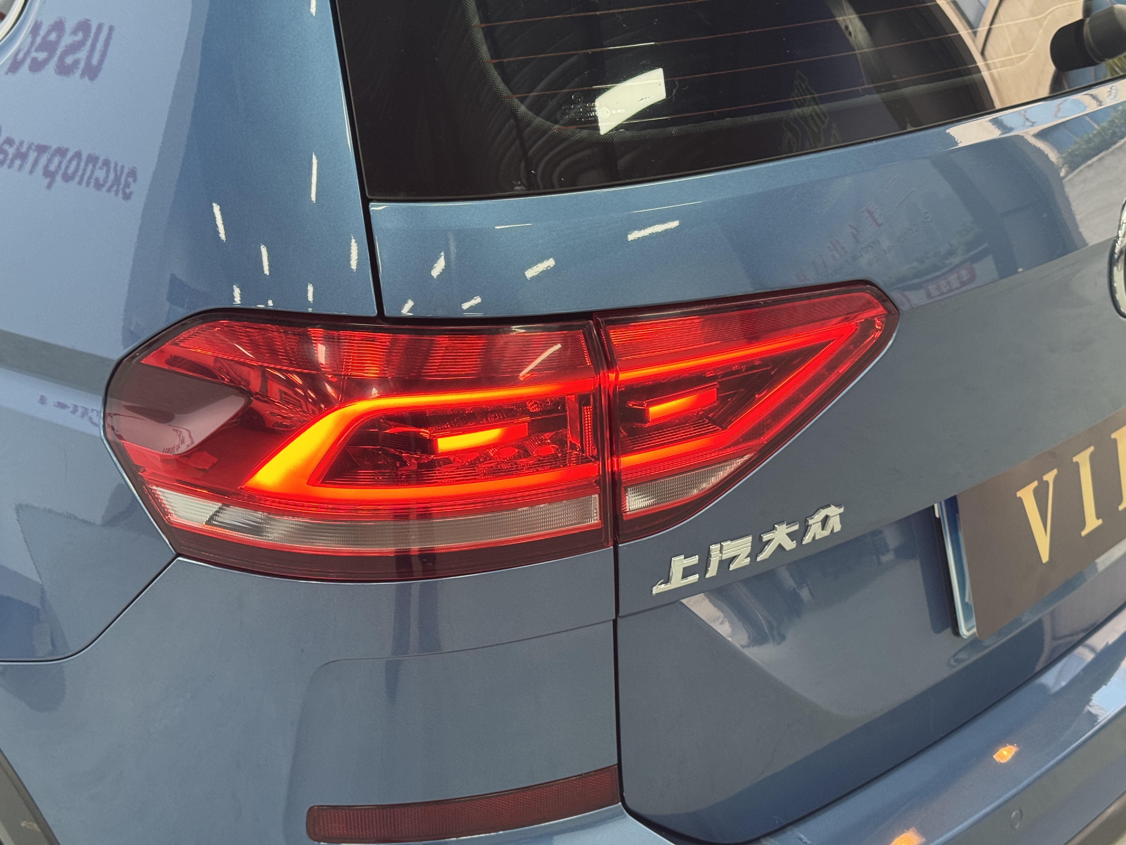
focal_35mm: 48
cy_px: 422
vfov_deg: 30.3
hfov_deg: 39.7
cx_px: 563
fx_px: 1561
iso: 160
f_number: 1.78
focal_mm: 6.76
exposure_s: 1/60
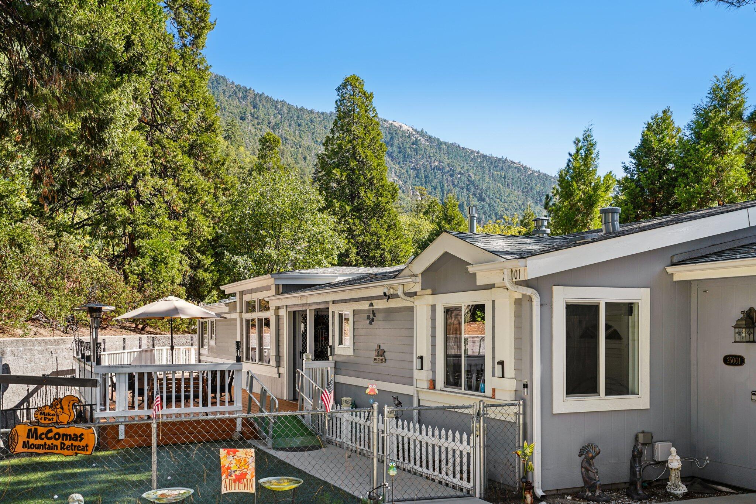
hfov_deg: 54.4
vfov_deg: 37.8
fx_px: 735
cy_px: 252
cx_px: 378
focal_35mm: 35
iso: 100
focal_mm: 35
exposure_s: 1/100
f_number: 7.1
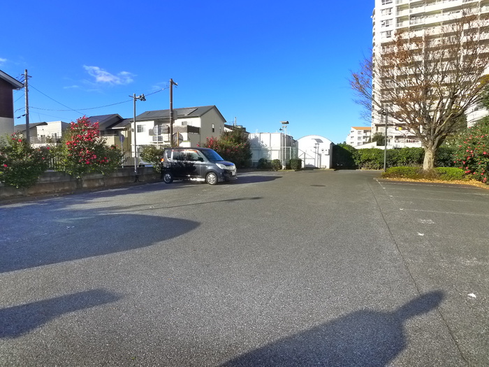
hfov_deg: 71.6
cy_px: 184
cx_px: 244
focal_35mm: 24
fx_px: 339
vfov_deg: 56.8
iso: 400
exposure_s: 1/500
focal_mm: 5.1
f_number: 4
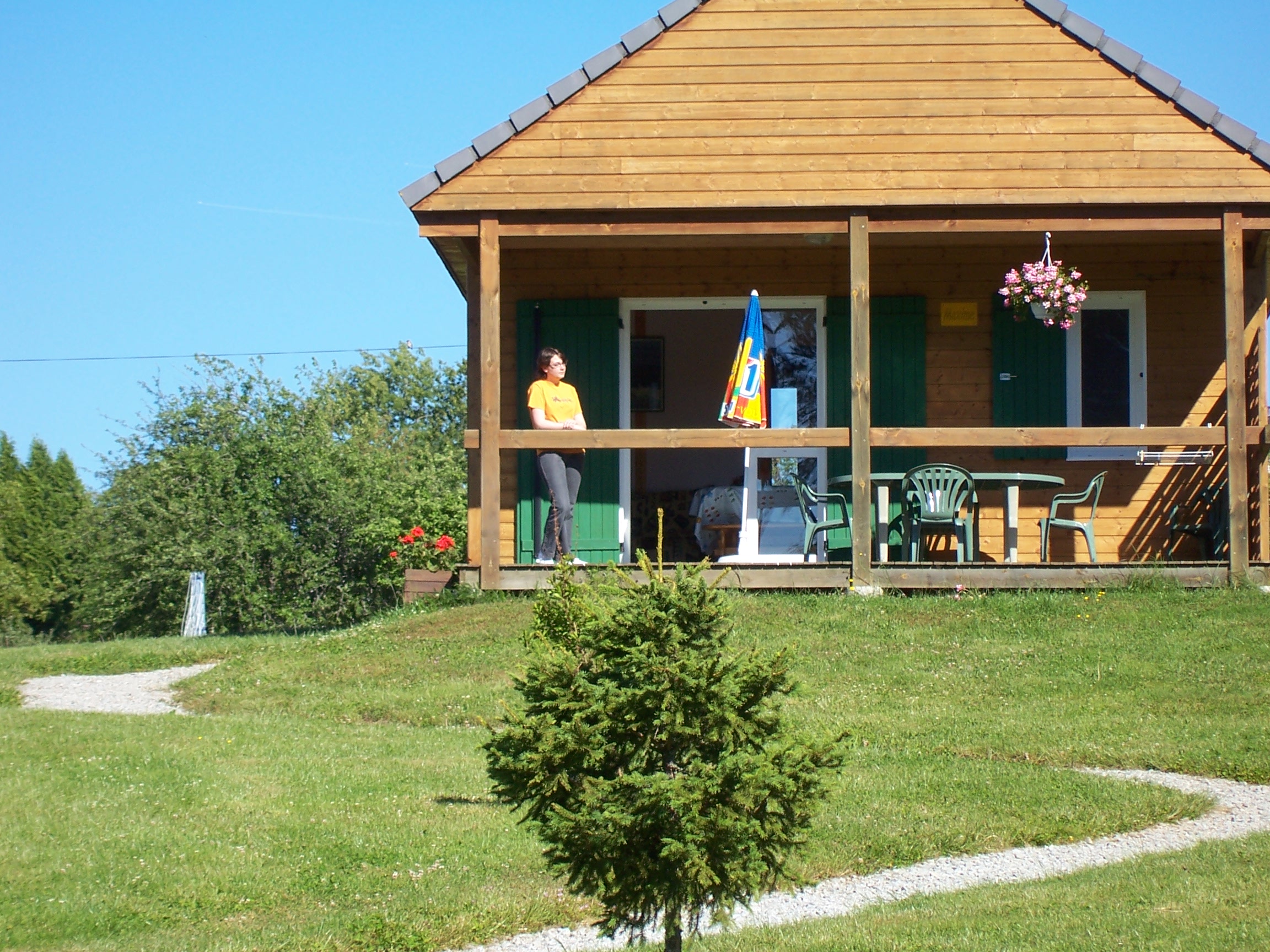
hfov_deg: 11.3
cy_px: 476
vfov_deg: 8.5
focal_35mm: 175
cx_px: 635
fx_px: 6420
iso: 80
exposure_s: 1/350
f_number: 4.9
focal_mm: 30
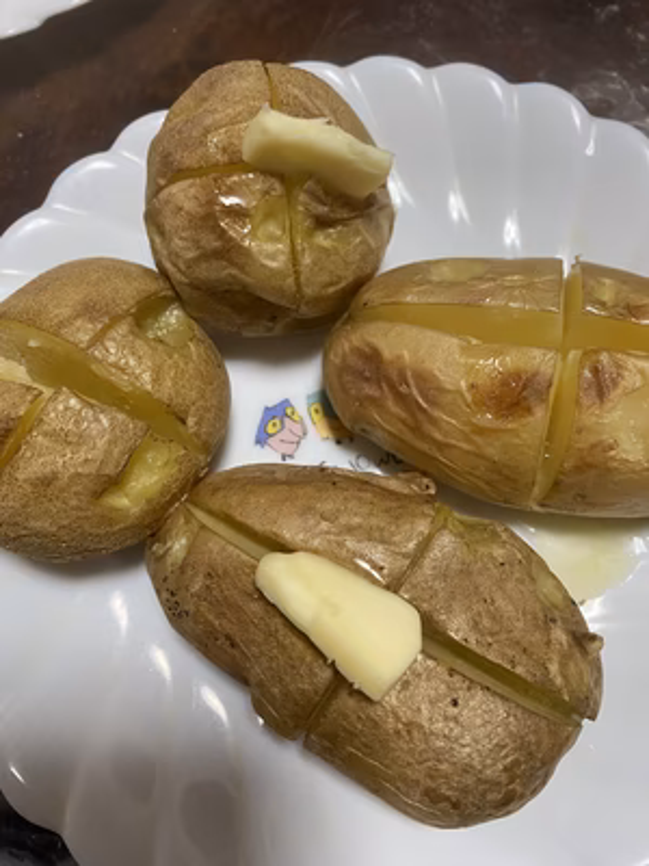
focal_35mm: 26
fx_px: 650
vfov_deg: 67.3
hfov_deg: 53.1
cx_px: 324
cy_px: 433
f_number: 1.8
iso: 100
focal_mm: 4.25
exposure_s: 1/50
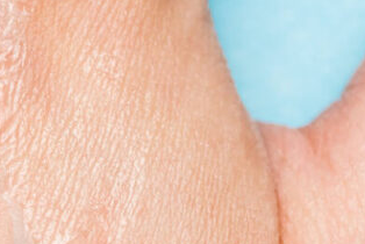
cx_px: -88
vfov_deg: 2.7
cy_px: 242
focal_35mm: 514
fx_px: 5216
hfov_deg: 4.0
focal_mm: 105
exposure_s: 1/160
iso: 160
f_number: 9
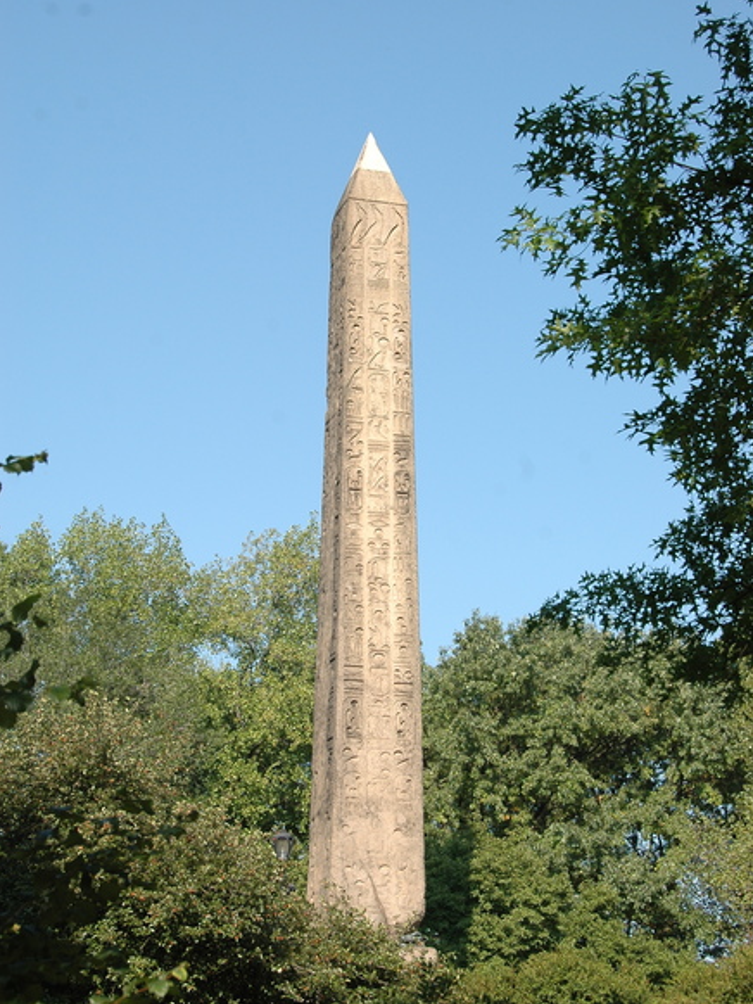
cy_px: 512
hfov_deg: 18.0
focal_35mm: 82
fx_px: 2377
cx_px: 376
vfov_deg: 23.8
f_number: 9
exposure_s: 1/320
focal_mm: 50
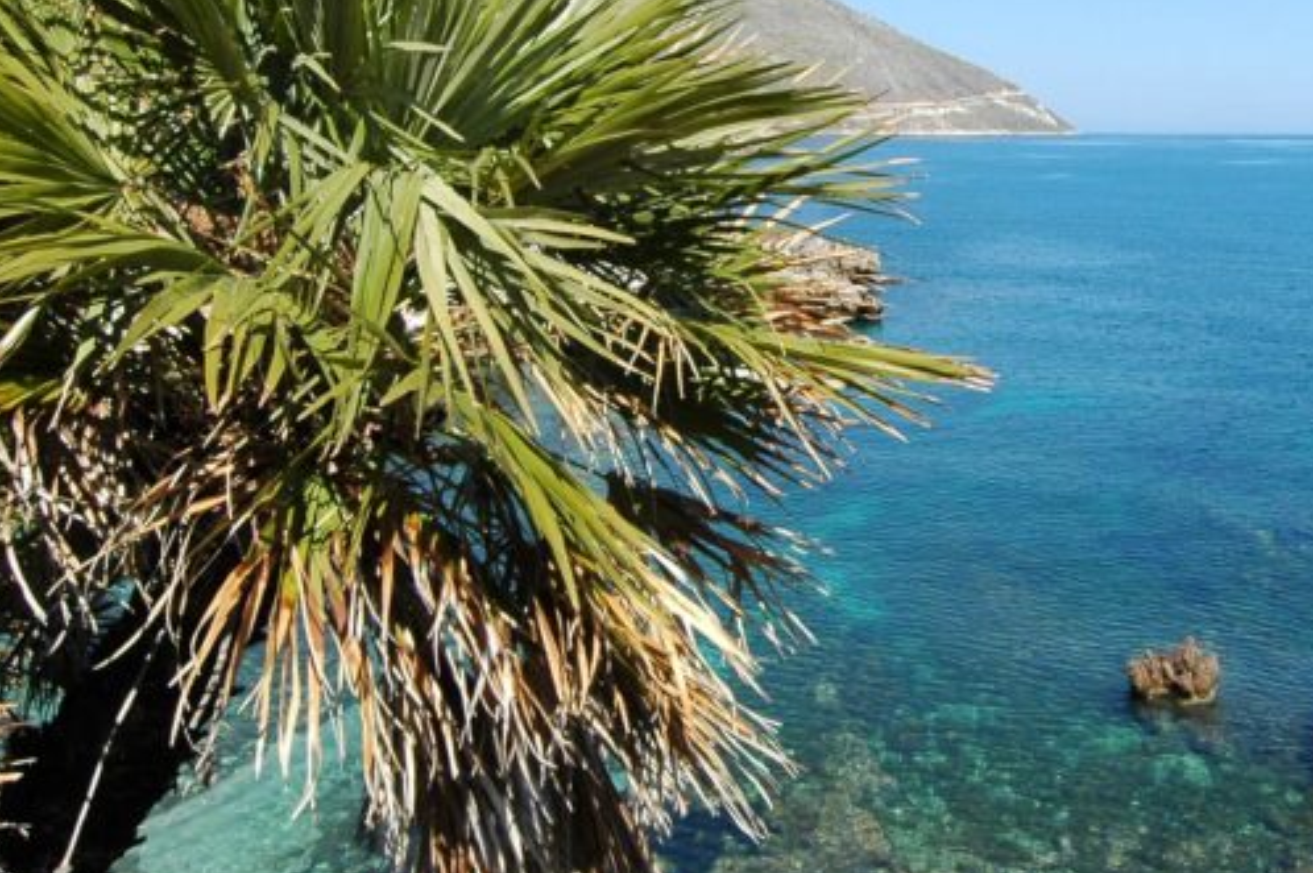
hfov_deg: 51.6
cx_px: 783
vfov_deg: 35.7
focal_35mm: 37
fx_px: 1348
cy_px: 331
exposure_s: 1/125
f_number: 14
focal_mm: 12
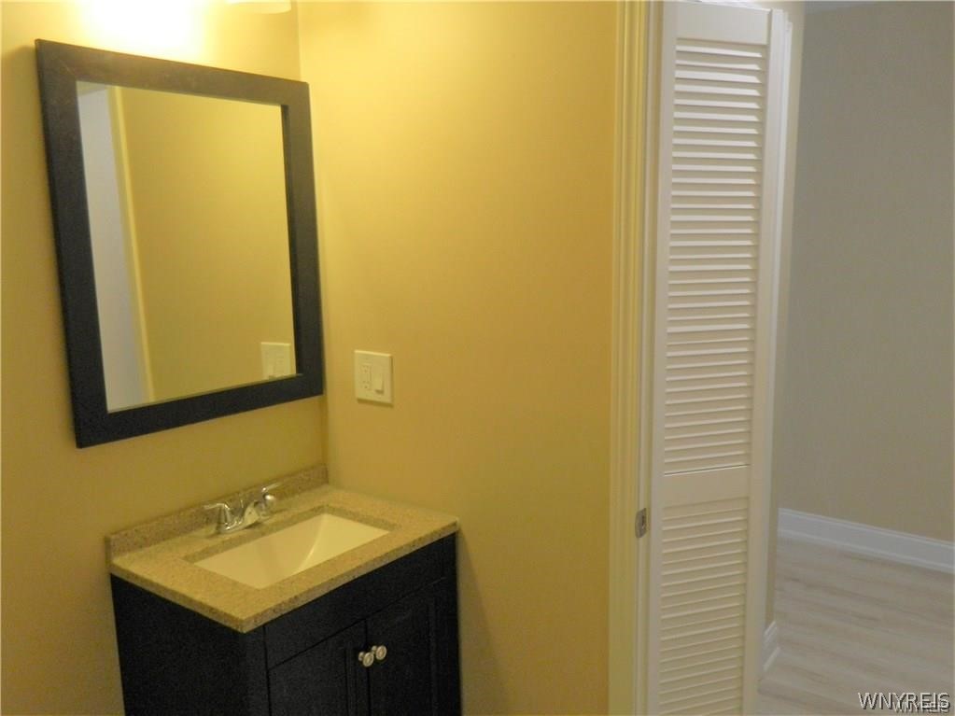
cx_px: 478
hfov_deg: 69.4
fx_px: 690
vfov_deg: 54.9
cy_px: 358
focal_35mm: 25
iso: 160
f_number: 3.1
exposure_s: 1/30
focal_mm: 4.5
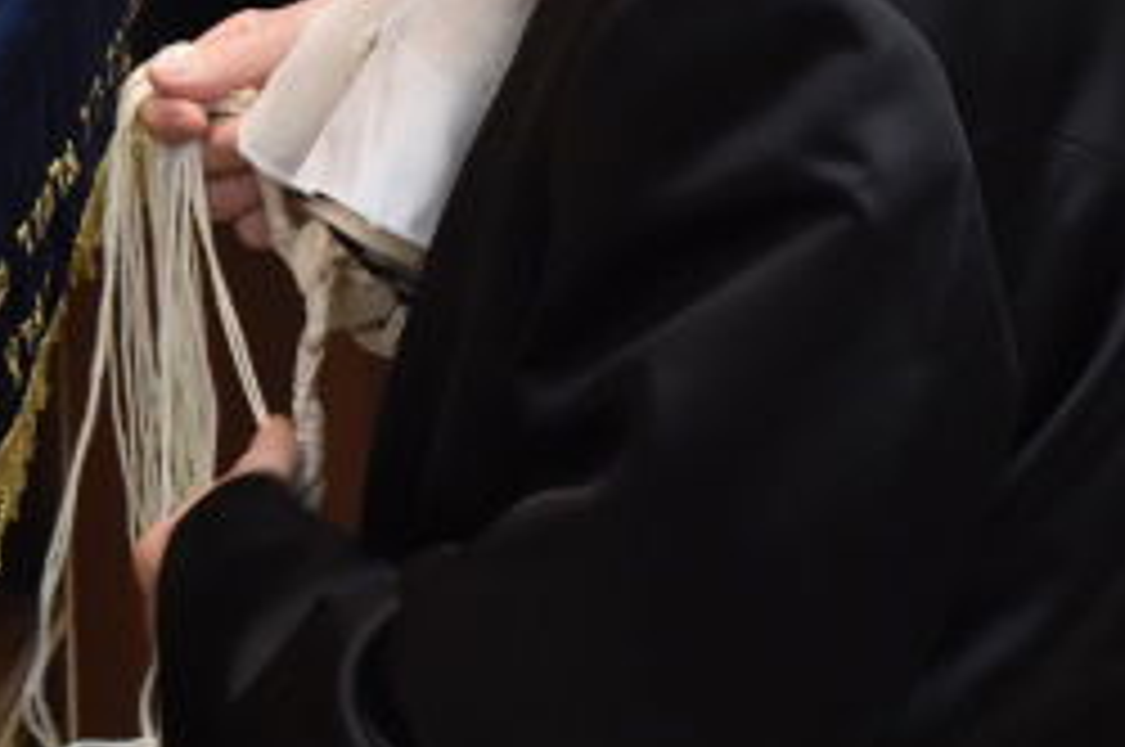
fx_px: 9987
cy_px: -173
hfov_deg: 6.4
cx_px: 261
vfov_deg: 4.3
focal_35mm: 320
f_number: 5
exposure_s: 1/125
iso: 2500
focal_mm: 78
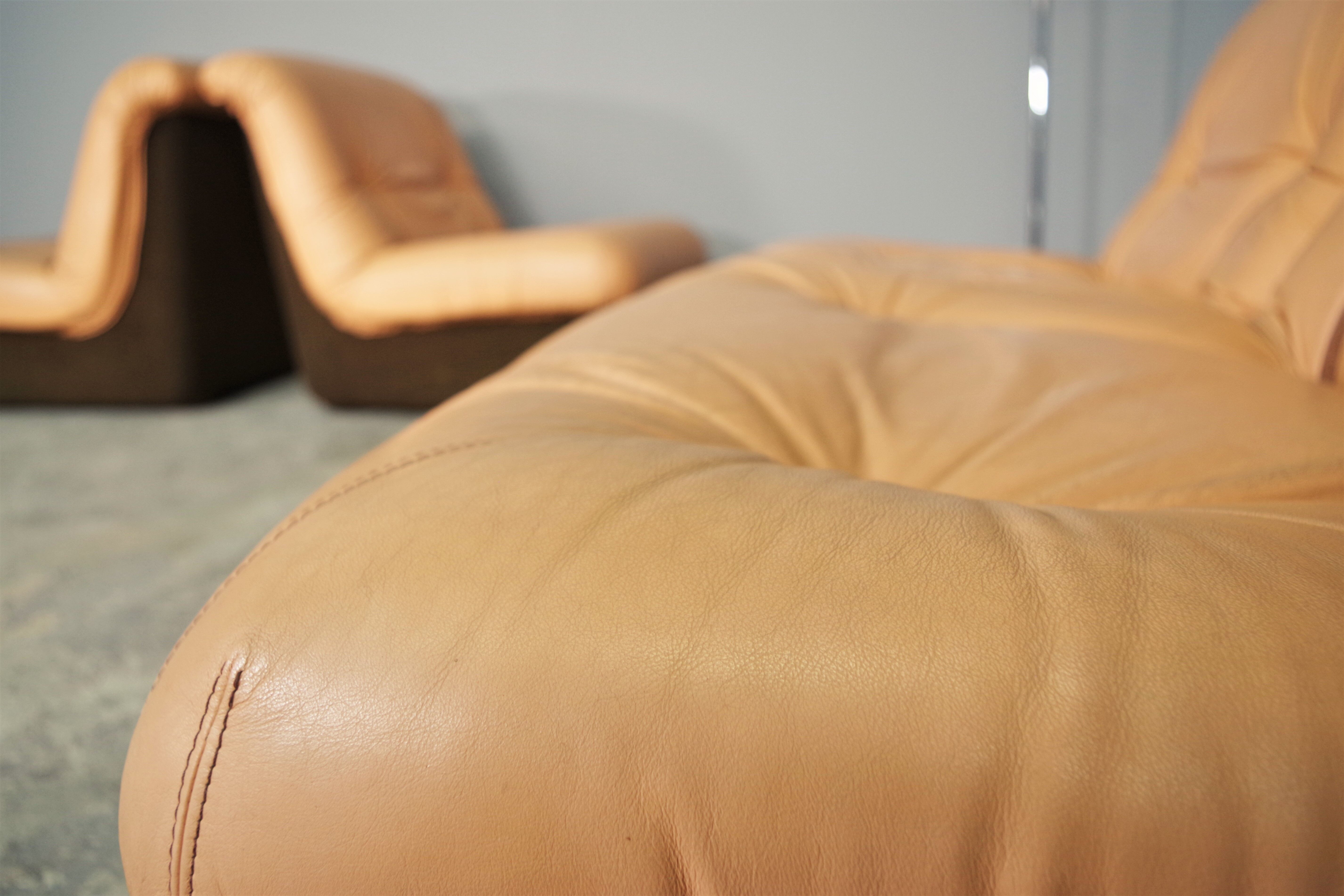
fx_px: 1008
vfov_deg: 47.9
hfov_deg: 67.4
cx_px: 672
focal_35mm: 27
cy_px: 448
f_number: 3.5
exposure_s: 1/50
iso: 400
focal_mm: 18
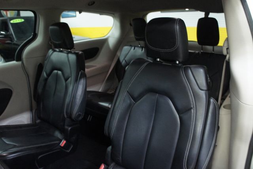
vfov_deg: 47.9
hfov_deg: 67.4
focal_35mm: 27
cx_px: 126
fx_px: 190
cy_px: 84
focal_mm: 18
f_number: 3.5
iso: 1600
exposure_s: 1/20
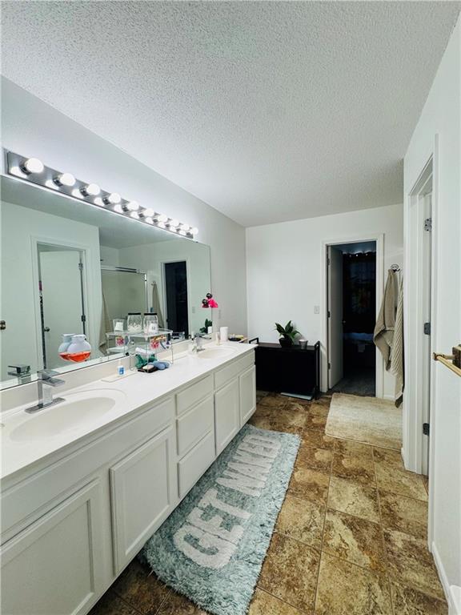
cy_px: 308
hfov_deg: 85.7
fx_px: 249
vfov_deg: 102.1
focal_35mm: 14
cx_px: 230
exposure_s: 1/120
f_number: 2.2
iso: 64
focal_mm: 2.22
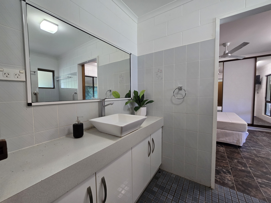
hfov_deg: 106.2
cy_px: 102
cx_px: 136
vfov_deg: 89.9
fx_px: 102
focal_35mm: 13
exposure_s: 1/50
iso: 200
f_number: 2.2
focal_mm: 2.2
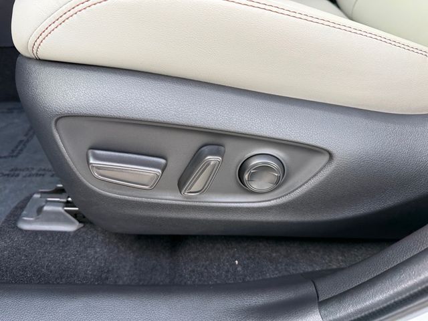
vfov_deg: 56.8
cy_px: 160
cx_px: 214
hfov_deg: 71.6
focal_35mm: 24
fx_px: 297
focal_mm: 6.76
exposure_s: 1/243
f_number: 1.78
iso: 125
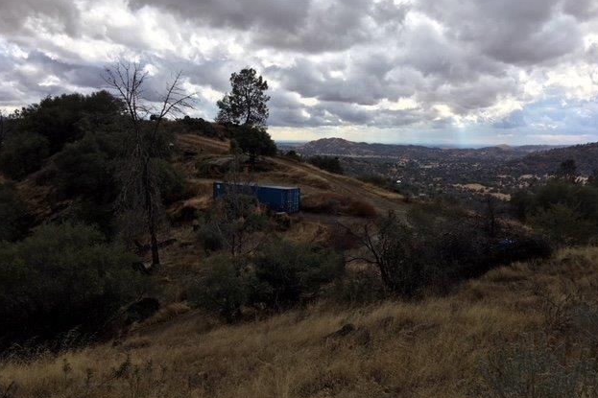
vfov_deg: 42.3
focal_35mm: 31
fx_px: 515
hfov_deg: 60.3
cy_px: 209
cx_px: 304
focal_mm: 4.15
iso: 25
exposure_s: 1/1131
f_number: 2.2
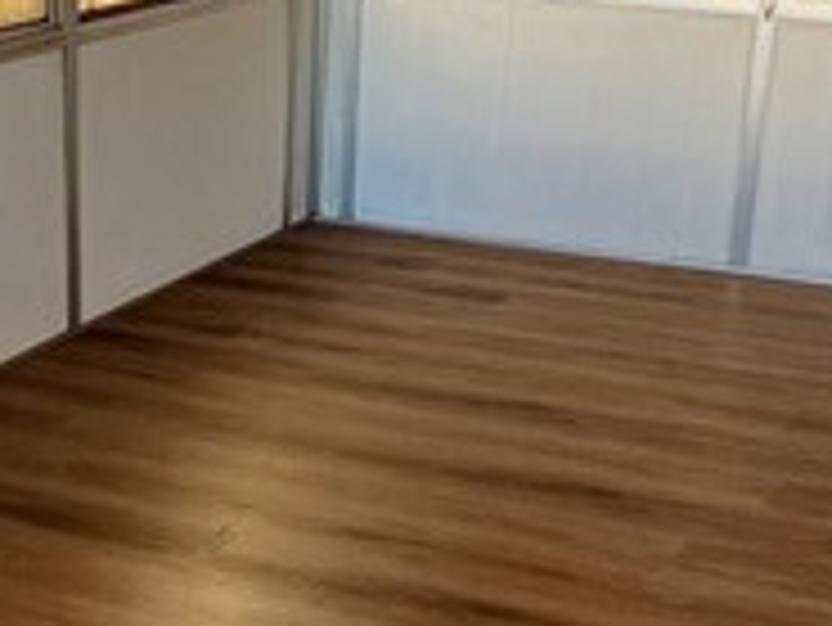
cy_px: 410
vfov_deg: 20.4
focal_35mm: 72
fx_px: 1732
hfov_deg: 26.6
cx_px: 180
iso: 200
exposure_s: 1/120
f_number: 1.8
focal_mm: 1.57
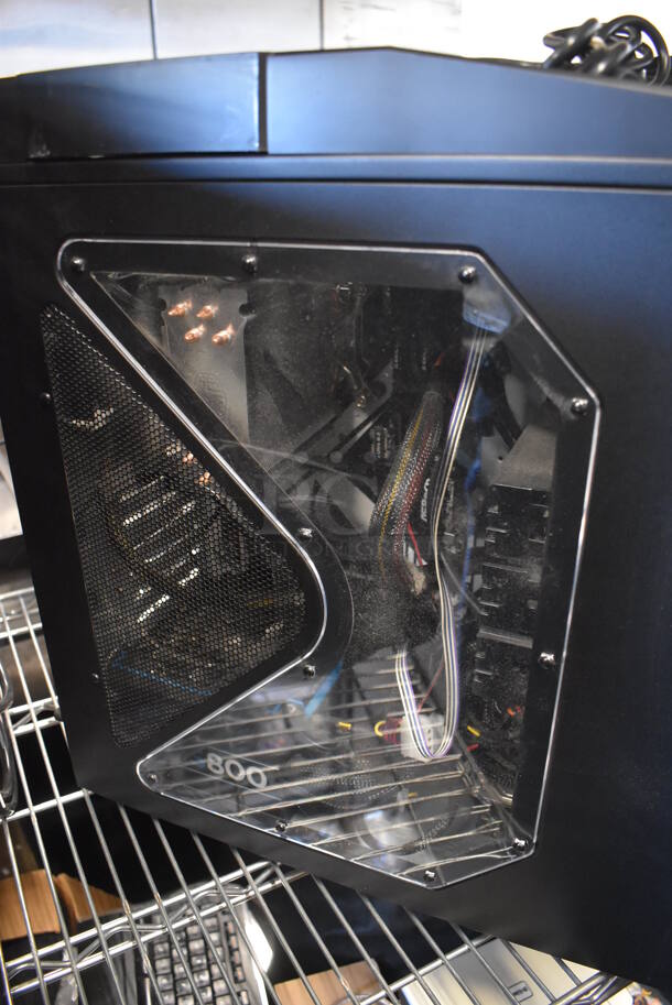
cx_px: 336
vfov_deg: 67.3
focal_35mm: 27
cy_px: 502
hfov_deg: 48.0
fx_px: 755
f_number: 3.5
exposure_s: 1/25
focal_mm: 18
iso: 3200
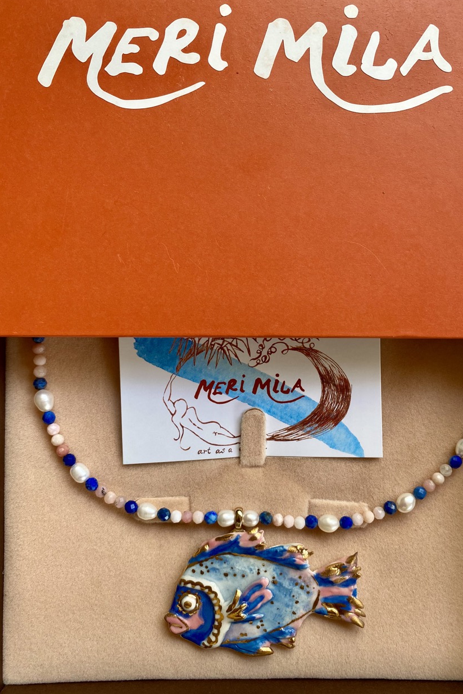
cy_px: 337
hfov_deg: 46.3
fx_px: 540
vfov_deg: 65.5
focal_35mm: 28
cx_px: 257
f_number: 1.8
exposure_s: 1/121
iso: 125
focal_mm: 4.25
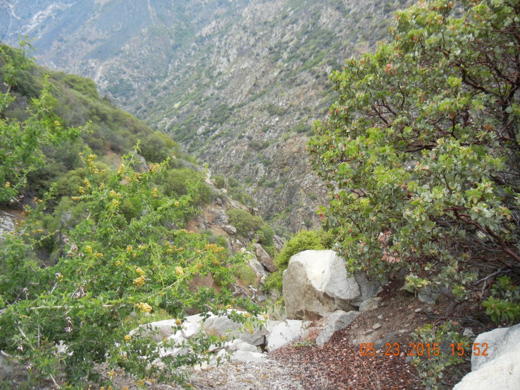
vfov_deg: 46.8
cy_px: 195
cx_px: 260
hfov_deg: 60.0
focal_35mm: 30
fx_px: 451
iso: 160
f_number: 3.5
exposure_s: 1/500
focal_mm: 5.4
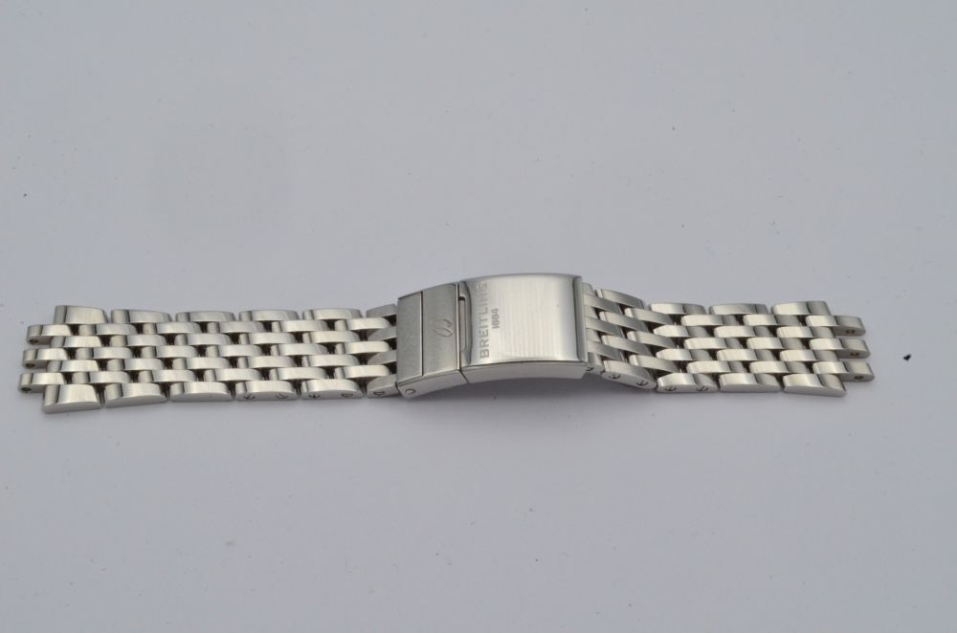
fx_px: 1432
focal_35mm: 54
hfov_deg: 36.9
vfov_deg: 24.9
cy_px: 316
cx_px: 478
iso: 1250
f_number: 29
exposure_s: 1/50
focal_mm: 36
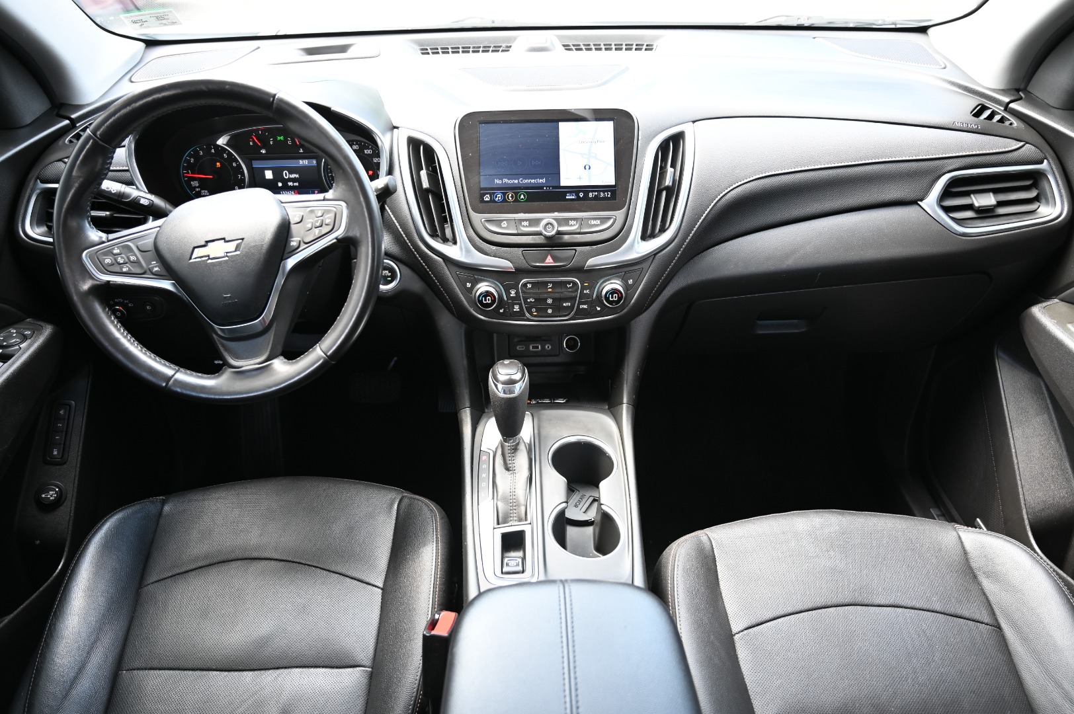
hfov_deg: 71.6
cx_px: 537
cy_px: 357
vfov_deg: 51.2
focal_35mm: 25
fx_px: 745
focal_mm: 25
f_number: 4
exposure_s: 1/125
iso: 900
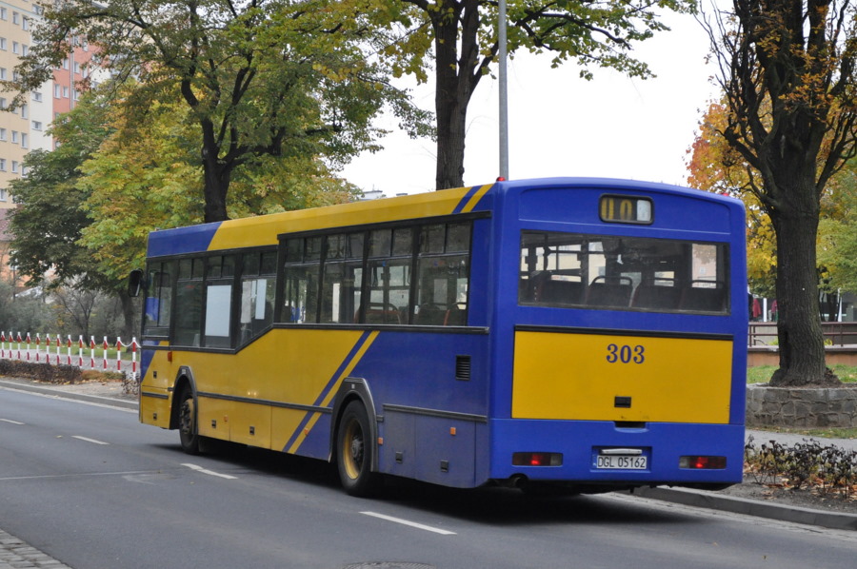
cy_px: 284
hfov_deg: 24.6
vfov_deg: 16.5
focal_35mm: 82
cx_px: 428
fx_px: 1962
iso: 1600
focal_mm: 55
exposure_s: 1/320
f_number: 5.6
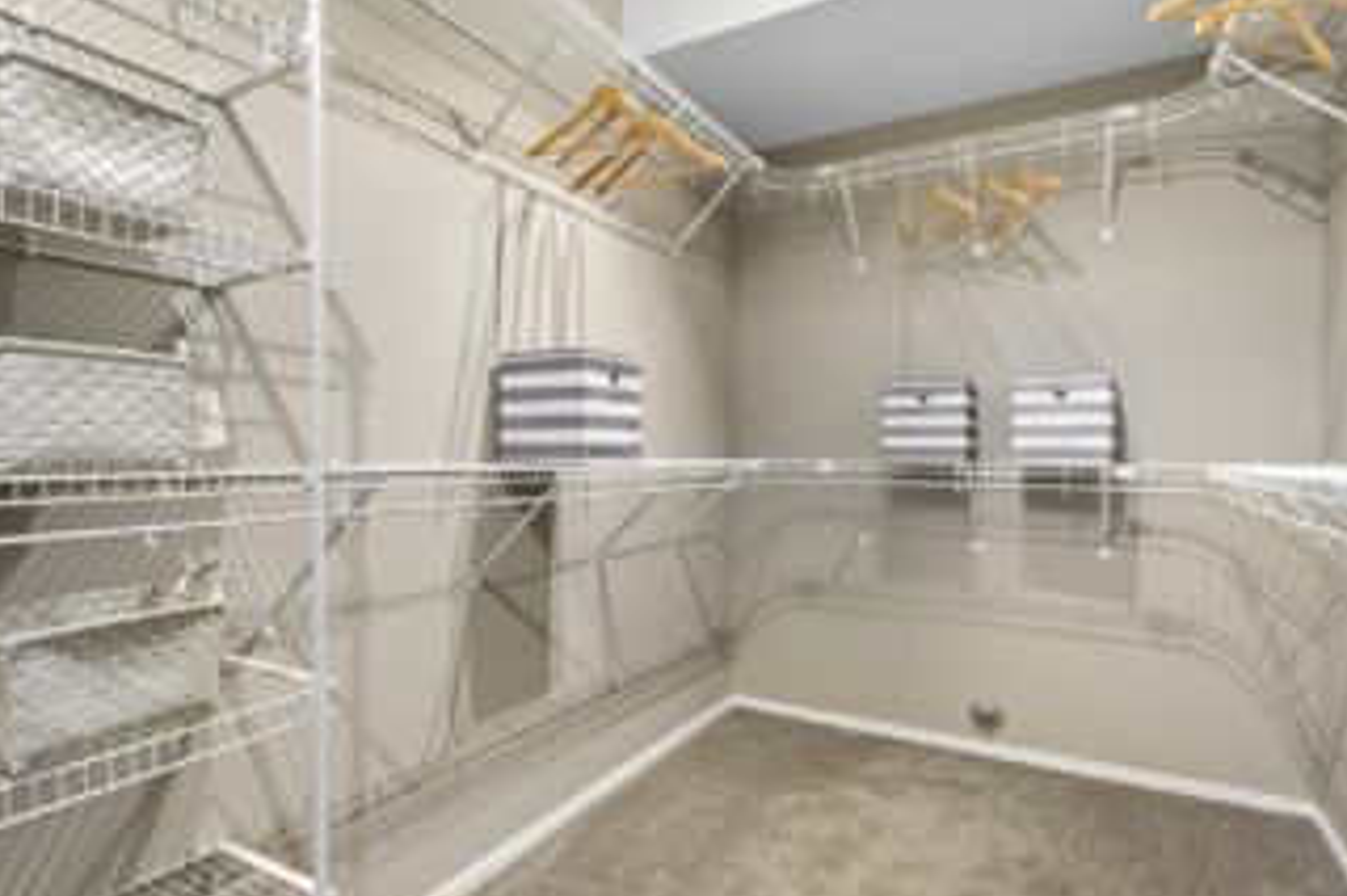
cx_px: 623
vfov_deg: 61.9
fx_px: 748
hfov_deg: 83.9
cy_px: 448
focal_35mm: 20
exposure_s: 1/4
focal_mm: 16
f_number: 7.1
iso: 640
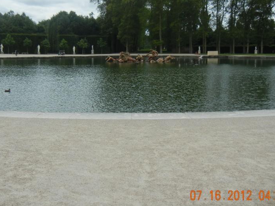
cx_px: 112
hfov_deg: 42.8
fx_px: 350
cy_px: 76
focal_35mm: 44
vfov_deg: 32.7
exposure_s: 1/379
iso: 160
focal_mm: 5.4
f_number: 7
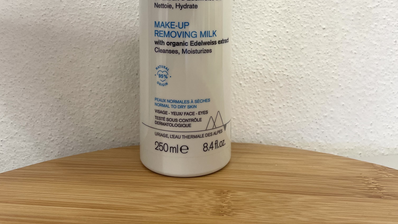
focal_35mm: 38
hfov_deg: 52.8
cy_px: 25
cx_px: 200
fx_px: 401
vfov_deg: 29.9
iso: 100
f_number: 1.6
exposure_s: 1/100
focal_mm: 4.2
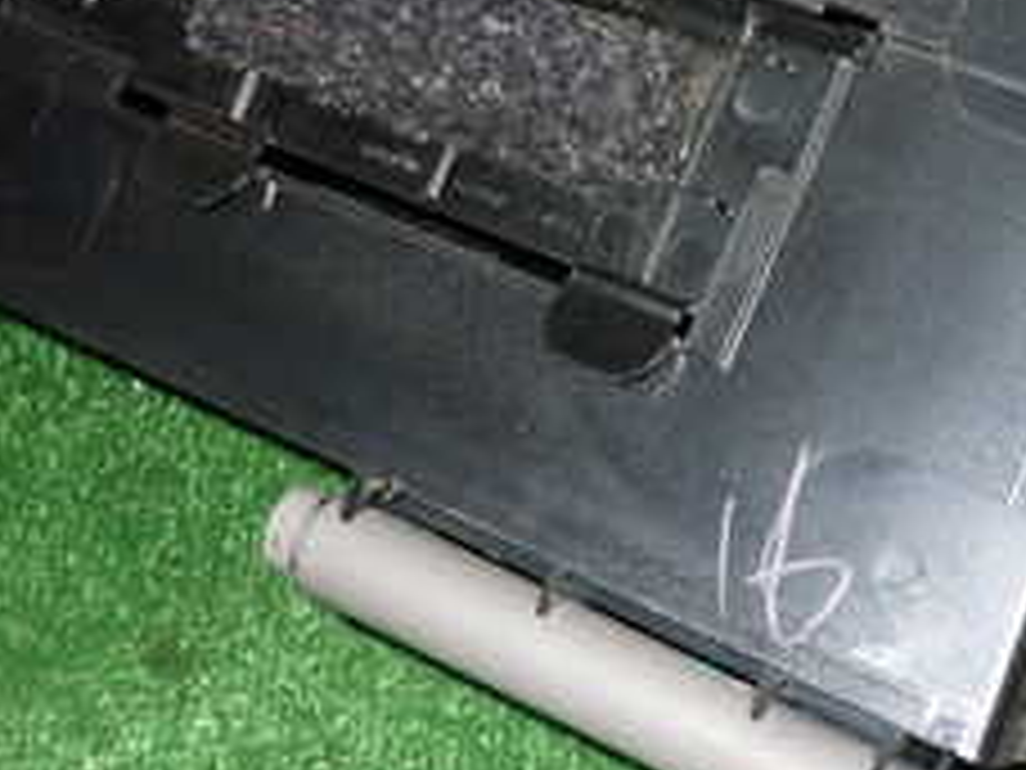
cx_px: 446
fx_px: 2342
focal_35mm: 79
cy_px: 149
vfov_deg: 18.5
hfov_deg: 24.7
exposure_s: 1/30
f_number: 6.3
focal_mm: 5.4
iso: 800
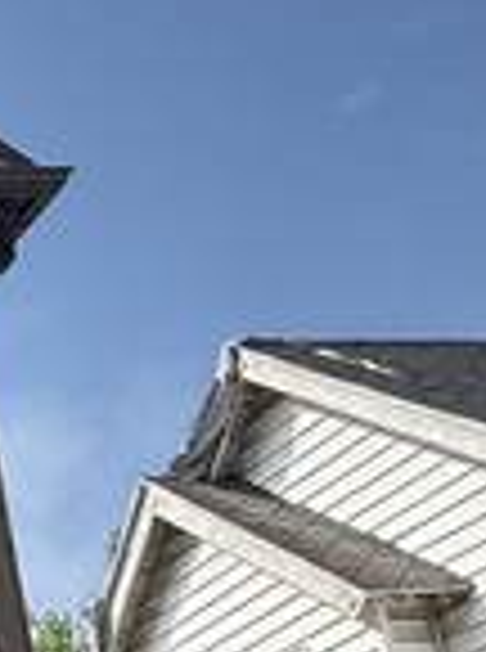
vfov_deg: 19.3
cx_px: -940
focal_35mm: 93
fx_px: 1749
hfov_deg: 10.9
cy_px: 886
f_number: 2.2
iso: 64
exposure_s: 1/1145
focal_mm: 2.22
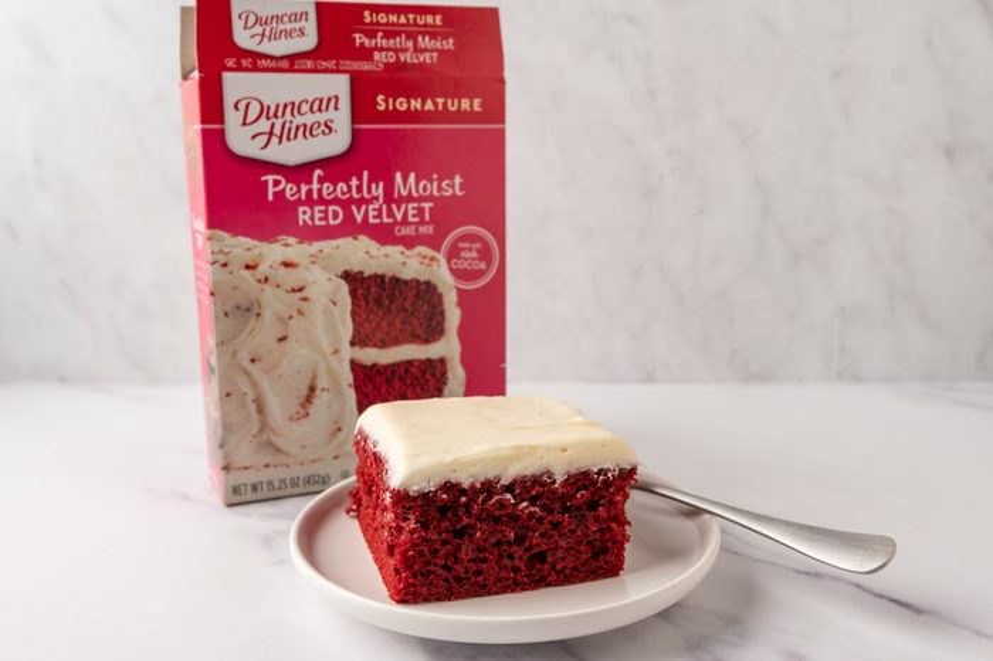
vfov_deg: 36.8
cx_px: 496
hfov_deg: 53.2
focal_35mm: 36
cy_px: 330
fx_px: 992
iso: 200
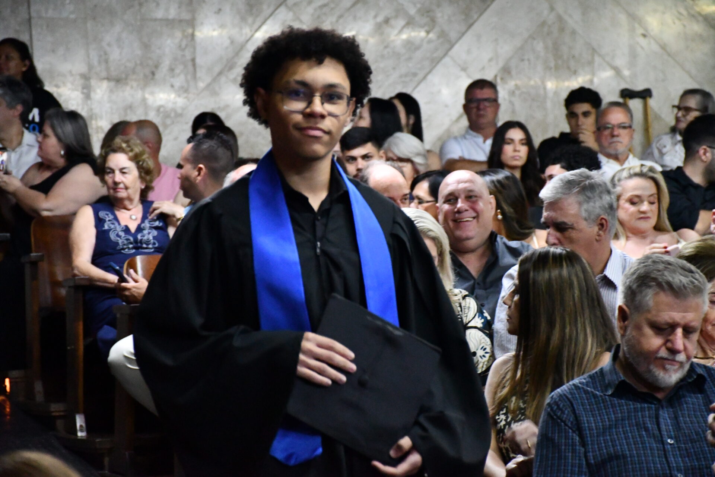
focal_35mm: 127
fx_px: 2522
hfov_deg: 16.1
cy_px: 238
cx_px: 358
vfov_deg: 10.8
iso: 12800
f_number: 5.3
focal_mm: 85
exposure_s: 1/80
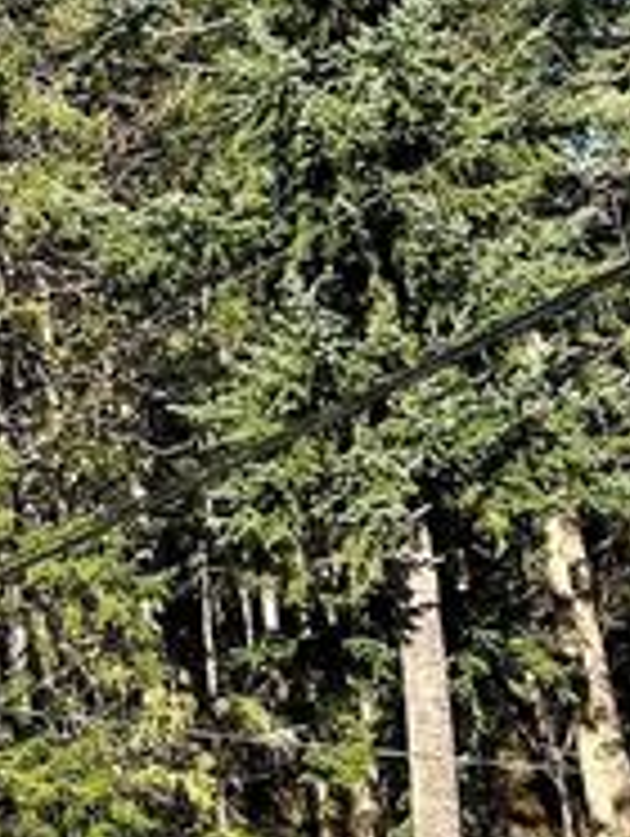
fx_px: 2252
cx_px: -486
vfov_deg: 21.1
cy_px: 412
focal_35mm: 93
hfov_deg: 14.2
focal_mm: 5.7
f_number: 1.5
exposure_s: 1/1038
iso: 50
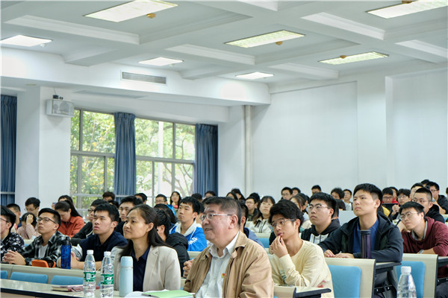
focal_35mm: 54
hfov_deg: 36.9
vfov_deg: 25.1
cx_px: 224
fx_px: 672
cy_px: 149
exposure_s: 1/28
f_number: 3.6
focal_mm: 35.8
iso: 800
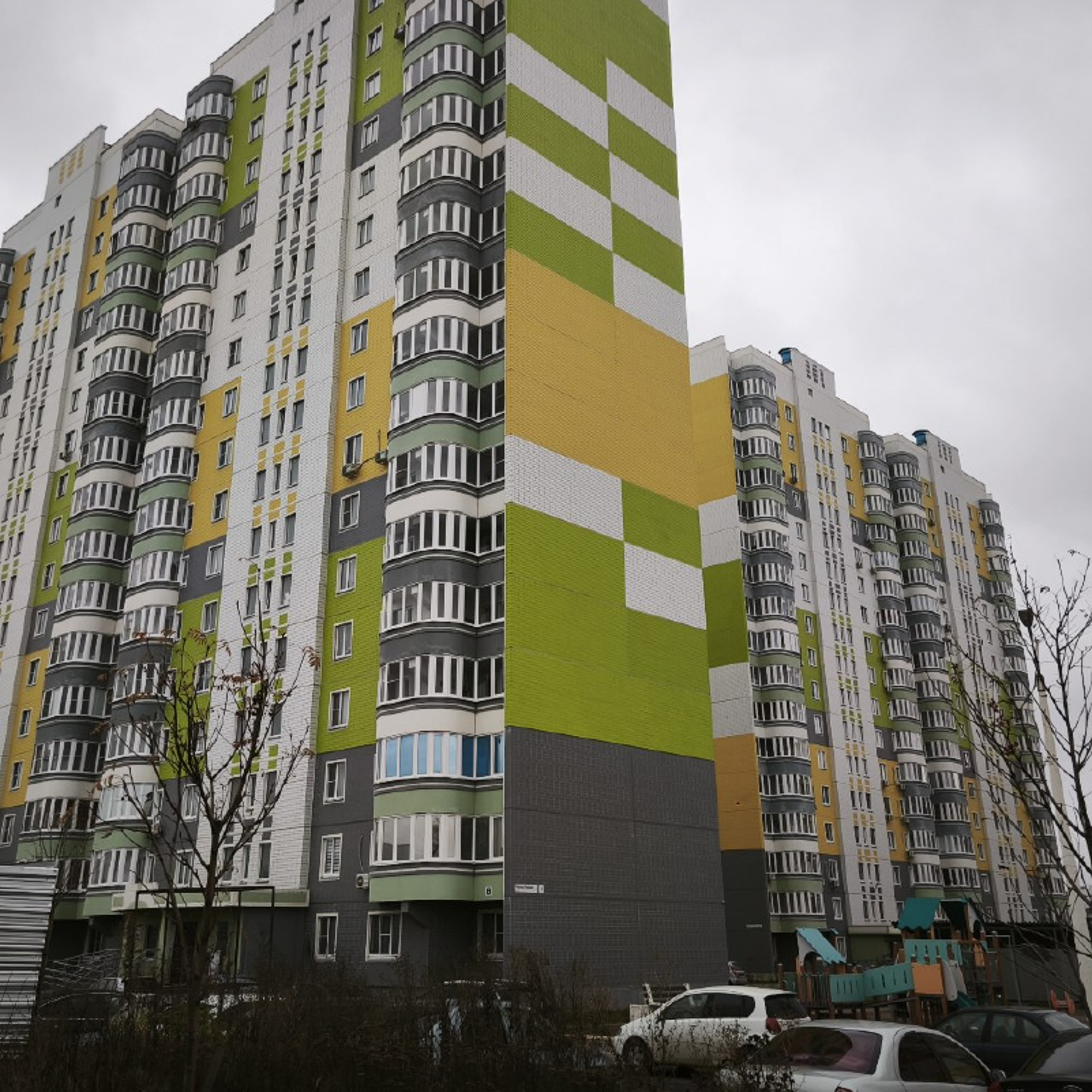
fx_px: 1178
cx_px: 499
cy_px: 449
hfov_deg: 49.7
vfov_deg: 49.5
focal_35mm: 33
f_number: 1.7
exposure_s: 1/641
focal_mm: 5.35
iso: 80
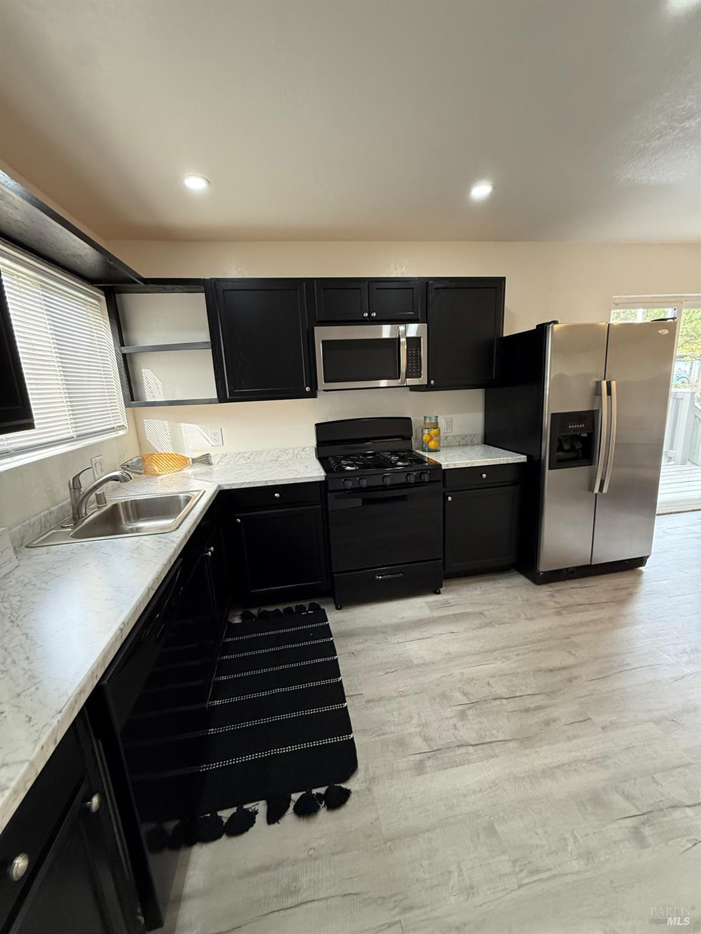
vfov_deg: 102.1
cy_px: 467
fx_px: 378
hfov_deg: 85.7
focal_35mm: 14
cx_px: 350
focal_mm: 2.22
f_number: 2.2
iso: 400
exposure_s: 1/120
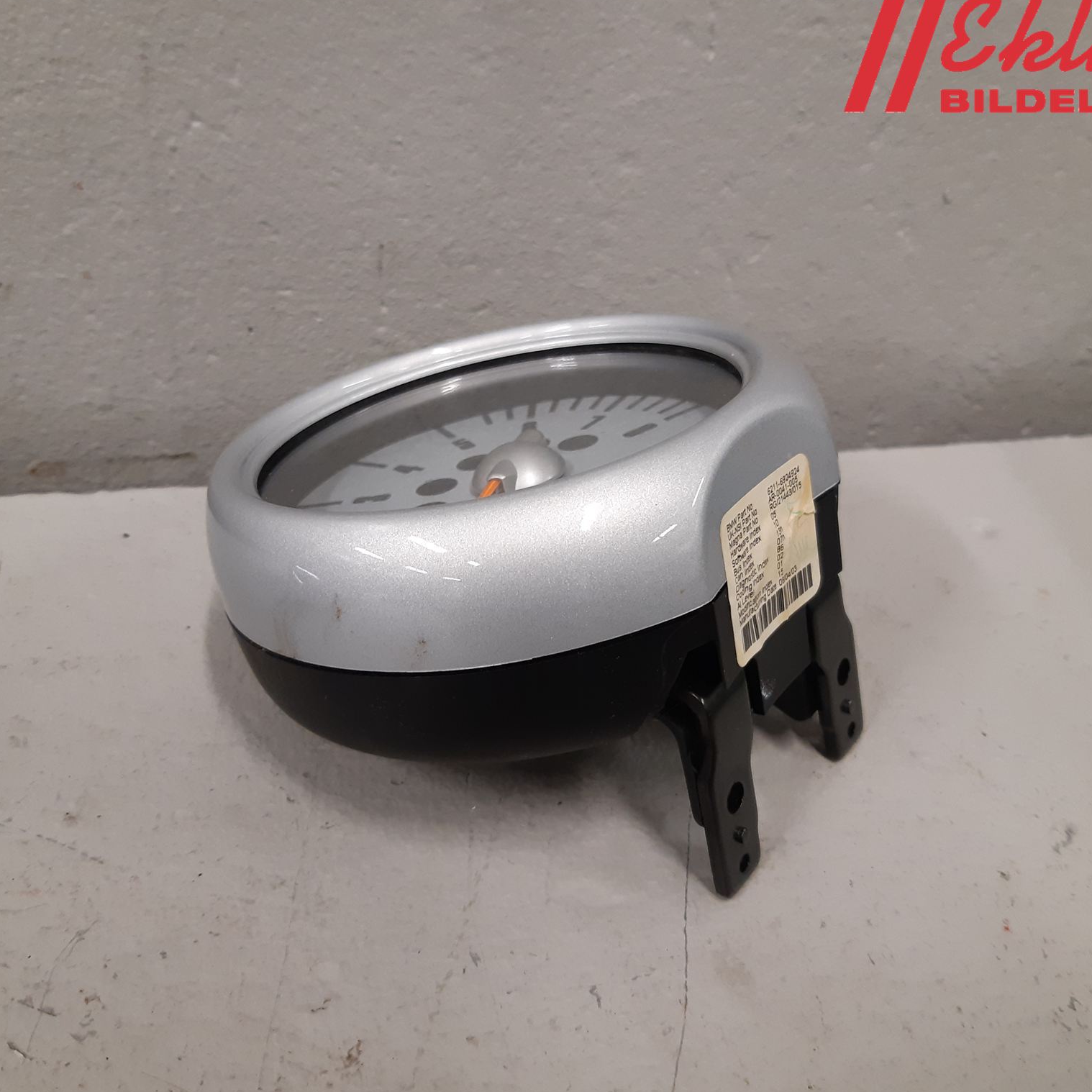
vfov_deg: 52.5
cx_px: 549
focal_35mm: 31
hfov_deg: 52.5
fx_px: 1106
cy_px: 543
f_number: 1.7
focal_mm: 3.93
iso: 160
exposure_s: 1/50
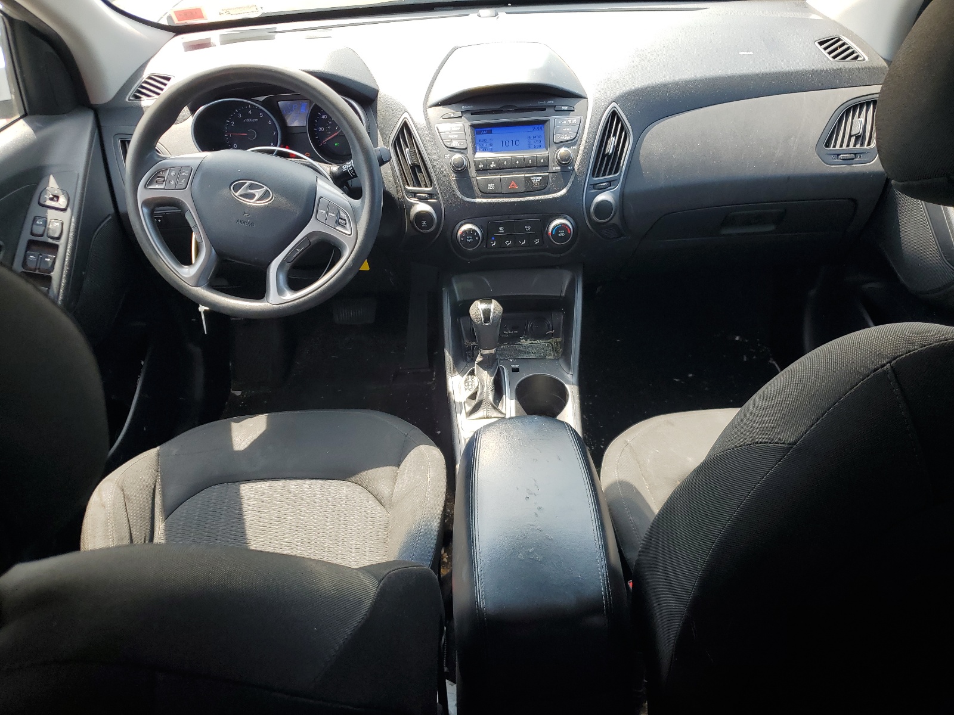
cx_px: 477
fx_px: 717
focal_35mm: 26
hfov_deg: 67.3
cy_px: 358
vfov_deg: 53.1
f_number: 1.5
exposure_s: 1/294
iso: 50
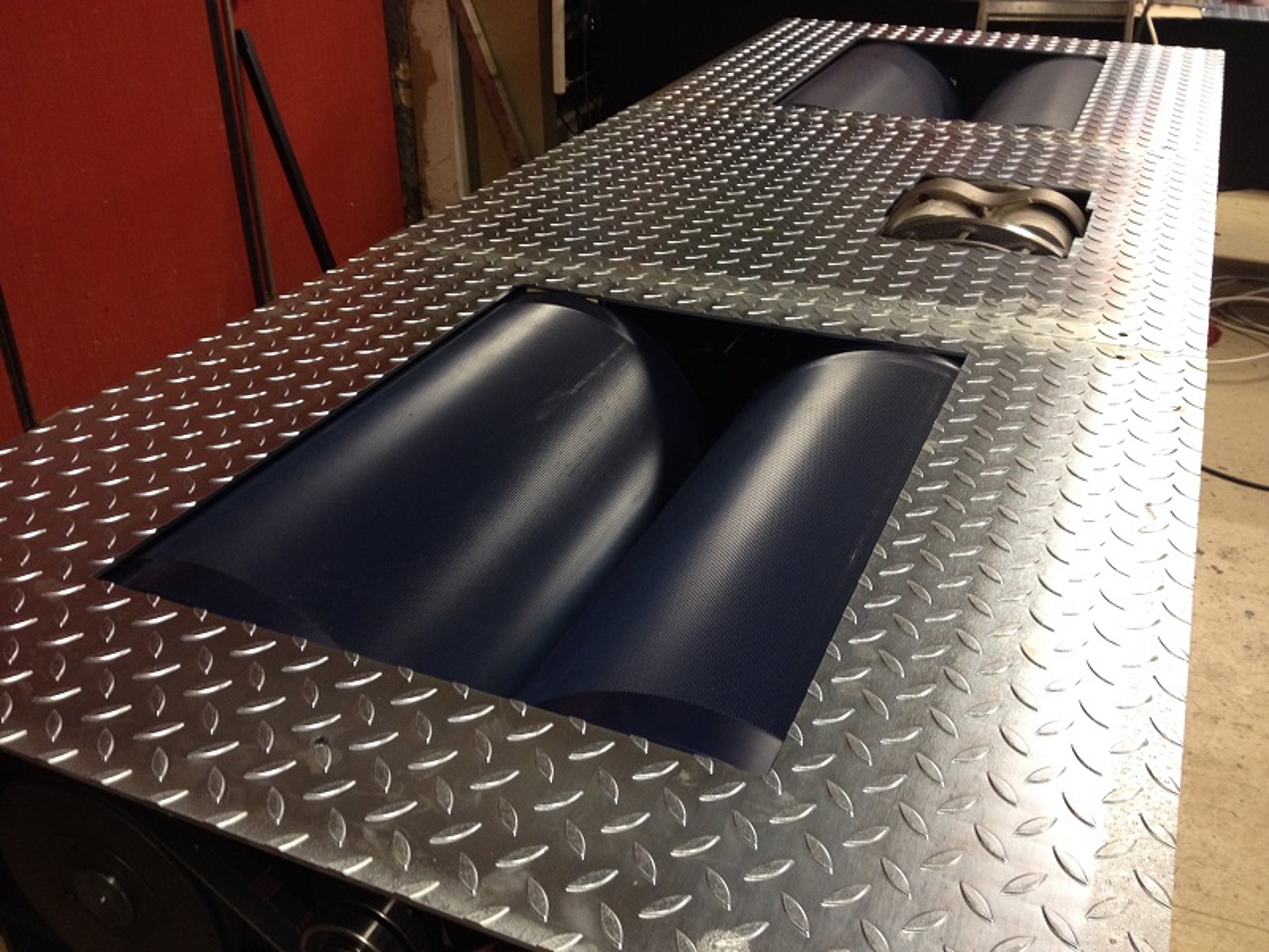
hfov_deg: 52.6
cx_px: 634
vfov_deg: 40.7
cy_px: 476
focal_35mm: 35
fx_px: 1283
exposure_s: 1/20
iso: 125
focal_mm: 4.28
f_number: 2.4
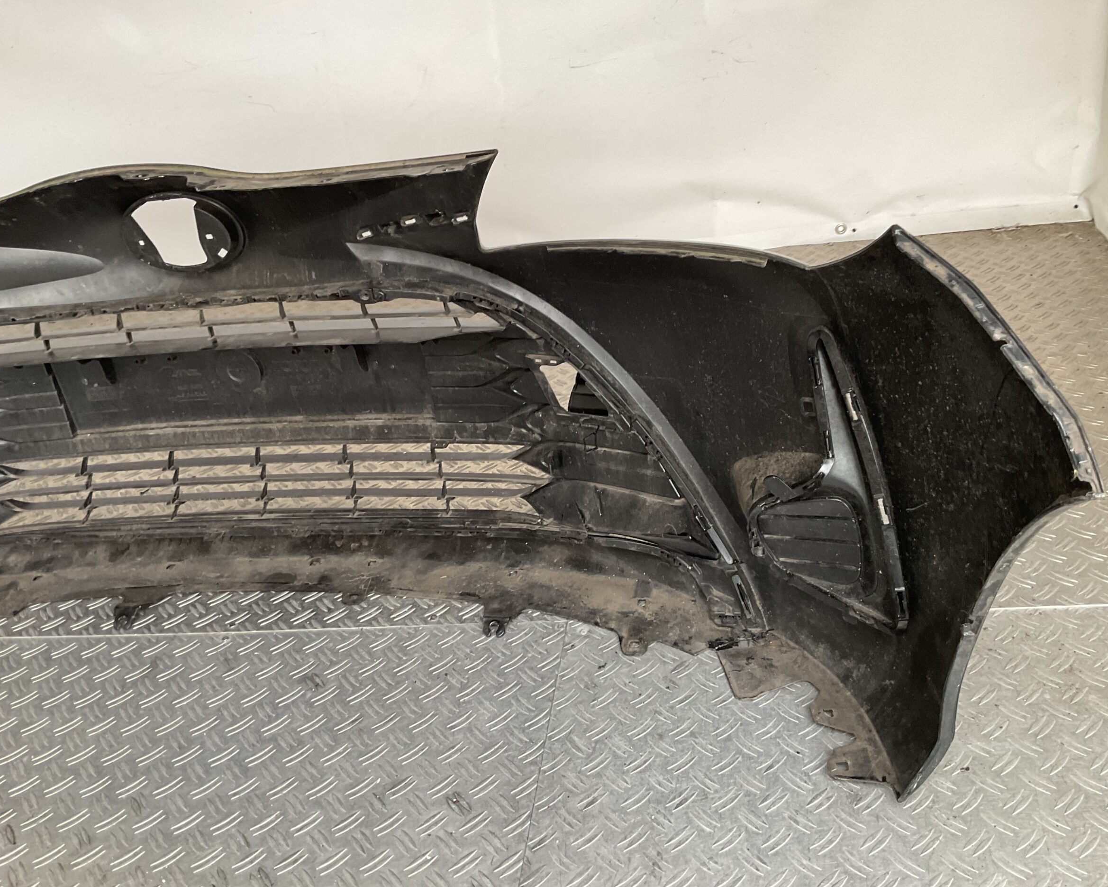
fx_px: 1016
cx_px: 565
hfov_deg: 57.2
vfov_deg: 47.1
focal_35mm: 31
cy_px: 455
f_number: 1.8
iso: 40
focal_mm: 3
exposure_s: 1/60
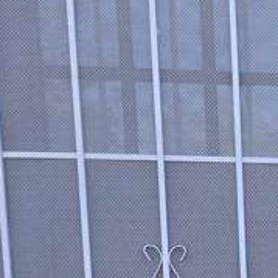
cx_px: 542
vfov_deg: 14.2
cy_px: 391
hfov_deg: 13.2
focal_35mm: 116
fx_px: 1054
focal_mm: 6.3
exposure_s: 1/2010
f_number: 1.7
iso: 80
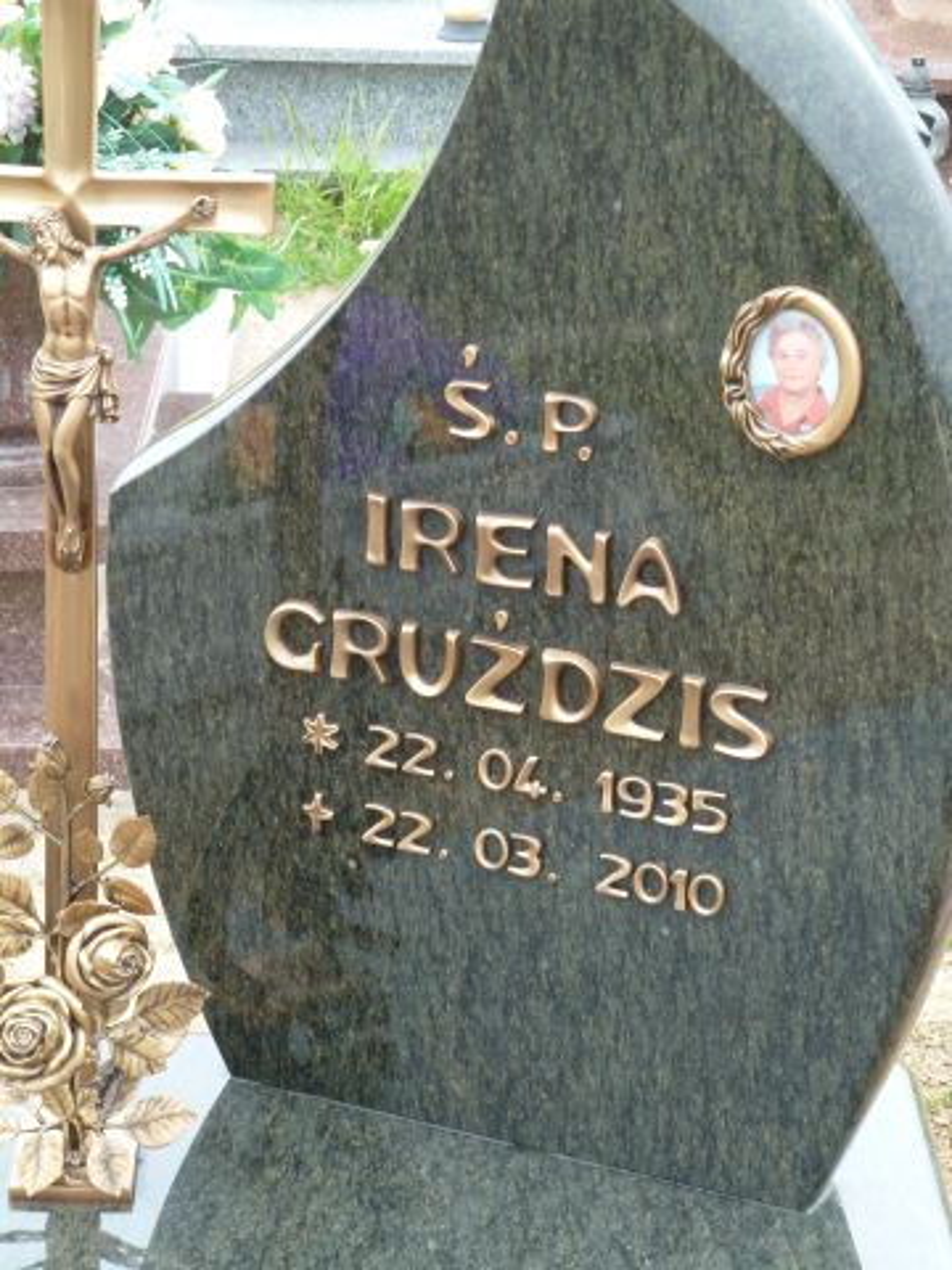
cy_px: 635
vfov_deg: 18.9
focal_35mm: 104
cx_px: 476
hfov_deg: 14.2
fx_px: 3814
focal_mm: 17
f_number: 4.3
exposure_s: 1/50
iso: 125
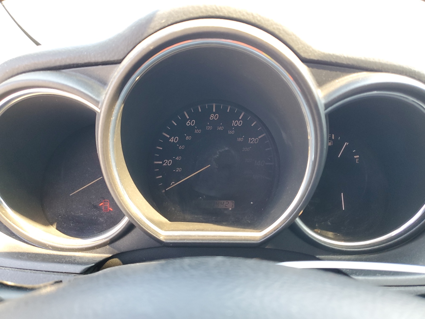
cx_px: 212
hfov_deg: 67.3
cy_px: 160
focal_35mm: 26
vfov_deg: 53.1
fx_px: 319
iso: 95
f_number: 1.5
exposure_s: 1/120
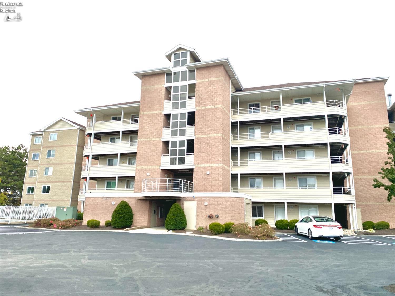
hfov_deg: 67.3
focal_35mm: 26
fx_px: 297
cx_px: 198
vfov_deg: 53.0
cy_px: 148
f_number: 1.8
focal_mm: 4.25
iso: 100
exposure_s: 1/122
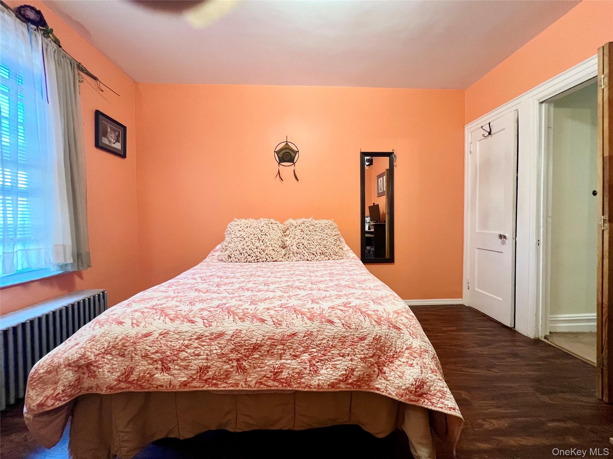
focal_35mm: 13
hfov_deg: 106.2
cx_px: 306
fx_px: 230
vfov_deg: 89.9
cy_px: 230
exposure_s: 1/60
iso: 250
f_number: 1.8
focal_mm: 1.57
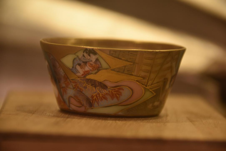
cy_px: 76
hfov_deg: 6.5
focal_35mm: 315
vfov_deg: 4.4
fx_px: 1978
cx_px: 113
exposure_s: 1/250
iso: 800
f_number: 6.3
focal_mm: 210
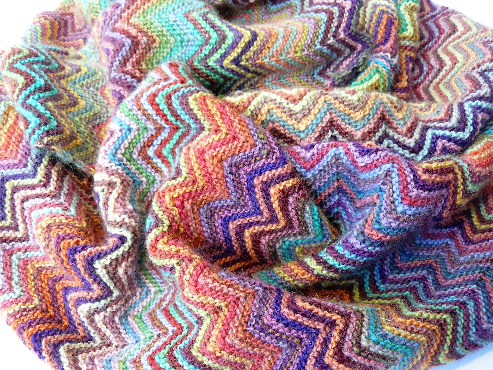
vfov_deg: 39.7
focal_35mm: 36
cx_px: 246
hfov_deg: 51.4
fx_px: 513
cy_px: 185
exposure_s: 1/20
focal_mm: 6
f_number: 2.8
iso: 200
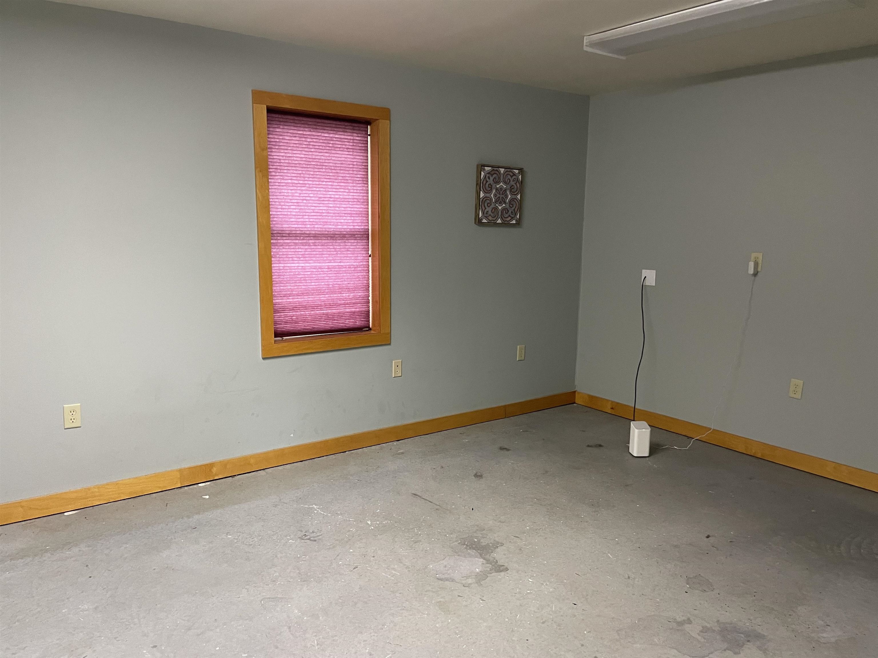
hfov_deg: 67.3
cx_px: 439
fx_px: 659
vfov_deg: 53.1
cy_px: 329
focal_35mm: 26
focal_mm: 4.2
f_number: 1.6
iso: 400
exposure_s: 1/60
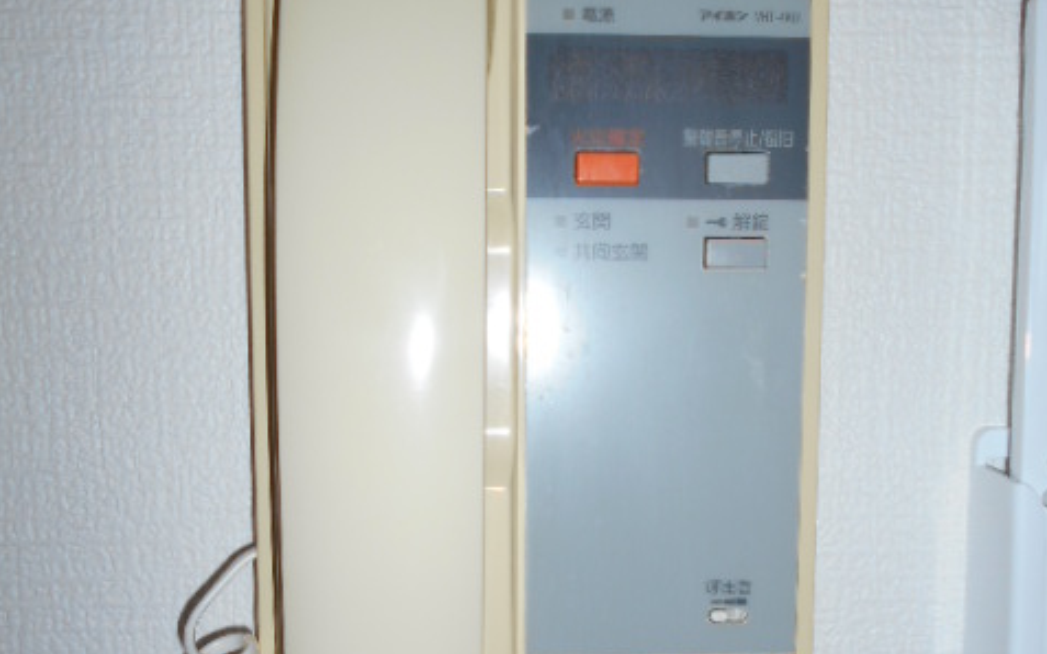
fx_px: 1056
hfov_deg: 52.8
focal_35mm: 37
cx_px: 525
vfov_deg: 34.4
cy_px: 380
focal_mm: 4.6
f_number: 3.2
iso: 80
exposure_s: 1/25
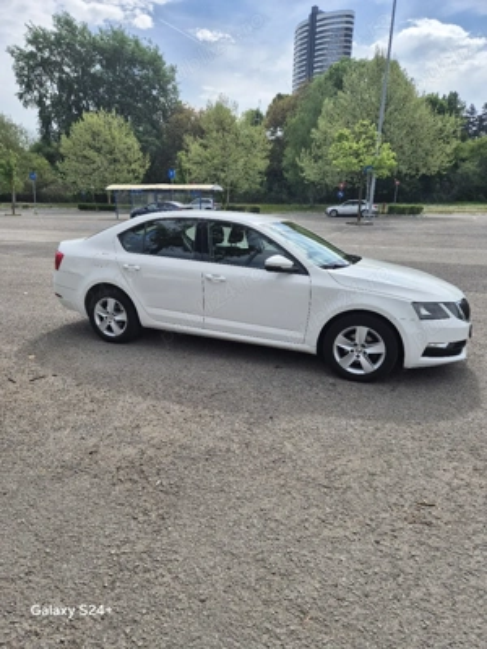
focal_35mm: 23
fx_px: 431
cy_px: 324
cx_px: 244
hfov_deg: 58.9
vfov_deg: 73.9
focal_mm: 5.4
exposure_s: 1/2500
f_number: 1.8
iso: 25
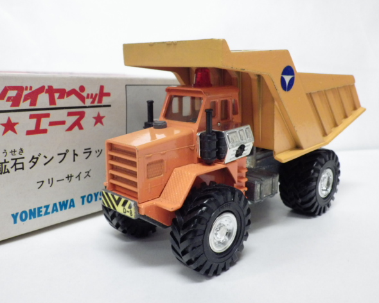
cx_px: 185
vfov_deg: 41.2
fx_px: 404
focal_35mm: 36
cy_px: 153
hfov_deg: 50.3
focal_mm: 6.2
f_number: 3.4
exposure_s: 1/40
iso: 800
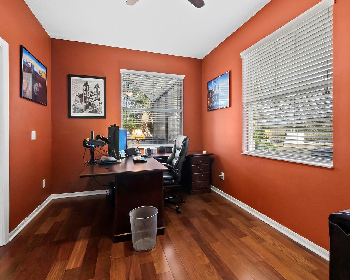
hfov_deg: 89.6
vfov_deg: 76.8
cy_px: 128
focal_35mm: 17
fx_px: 176
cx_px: 182
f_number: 11
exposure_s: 1/1.25
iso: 400
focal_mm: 7
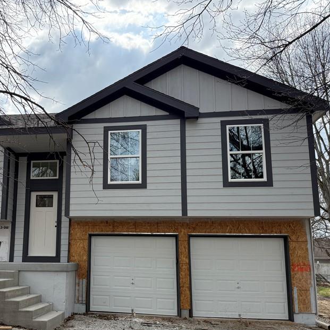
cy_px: 201
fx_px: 377
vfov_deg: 46.9
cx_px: 94
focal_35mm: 35
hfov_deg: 46.0
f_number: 1.78
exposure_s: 1/3279
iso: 125
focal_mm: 6.76
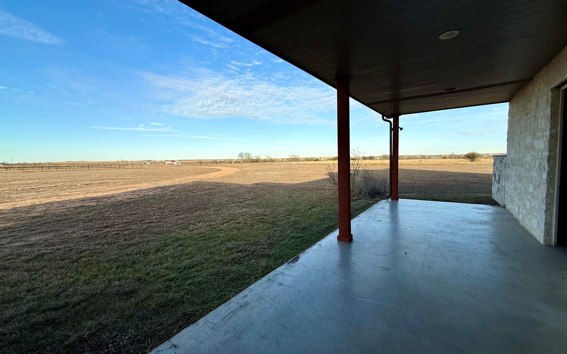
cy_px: 175
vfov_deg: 74.8
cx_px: 282
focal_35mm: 15
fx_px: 232
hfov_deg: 101.5
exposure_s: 1/1572
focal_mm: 2.22
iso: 50
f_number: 2.2
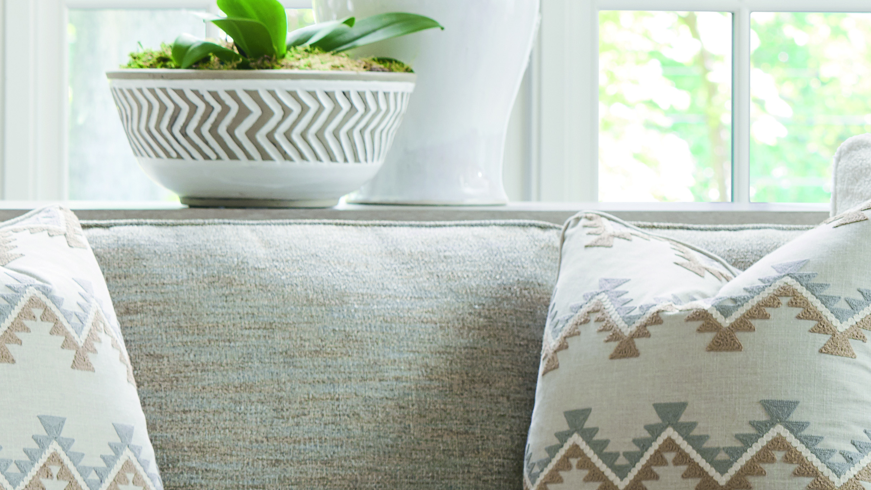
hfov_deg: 11.6
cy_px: 486
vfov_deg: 6.9
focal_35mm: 176
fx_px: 4065
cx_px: -542
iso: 100
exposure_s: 1/8
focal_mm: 50
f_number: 5.6
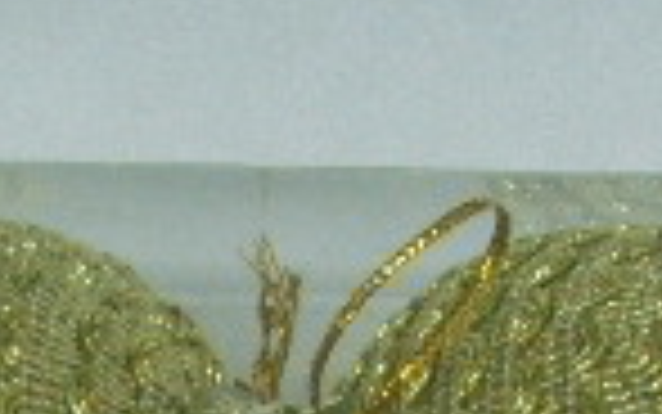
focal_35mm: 180
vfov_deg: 6.9
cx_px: -81
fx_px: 3249
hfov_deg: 11.5
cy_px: 972
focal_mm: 6.6
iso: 150
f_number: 3.5
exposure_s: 1/45
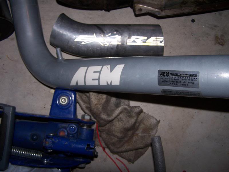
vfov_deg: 37.7
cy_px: 86
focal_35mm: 38
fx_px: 251
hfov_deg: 49.0
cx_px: 114
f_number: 2.8
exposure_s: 1/60
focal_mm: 6.3
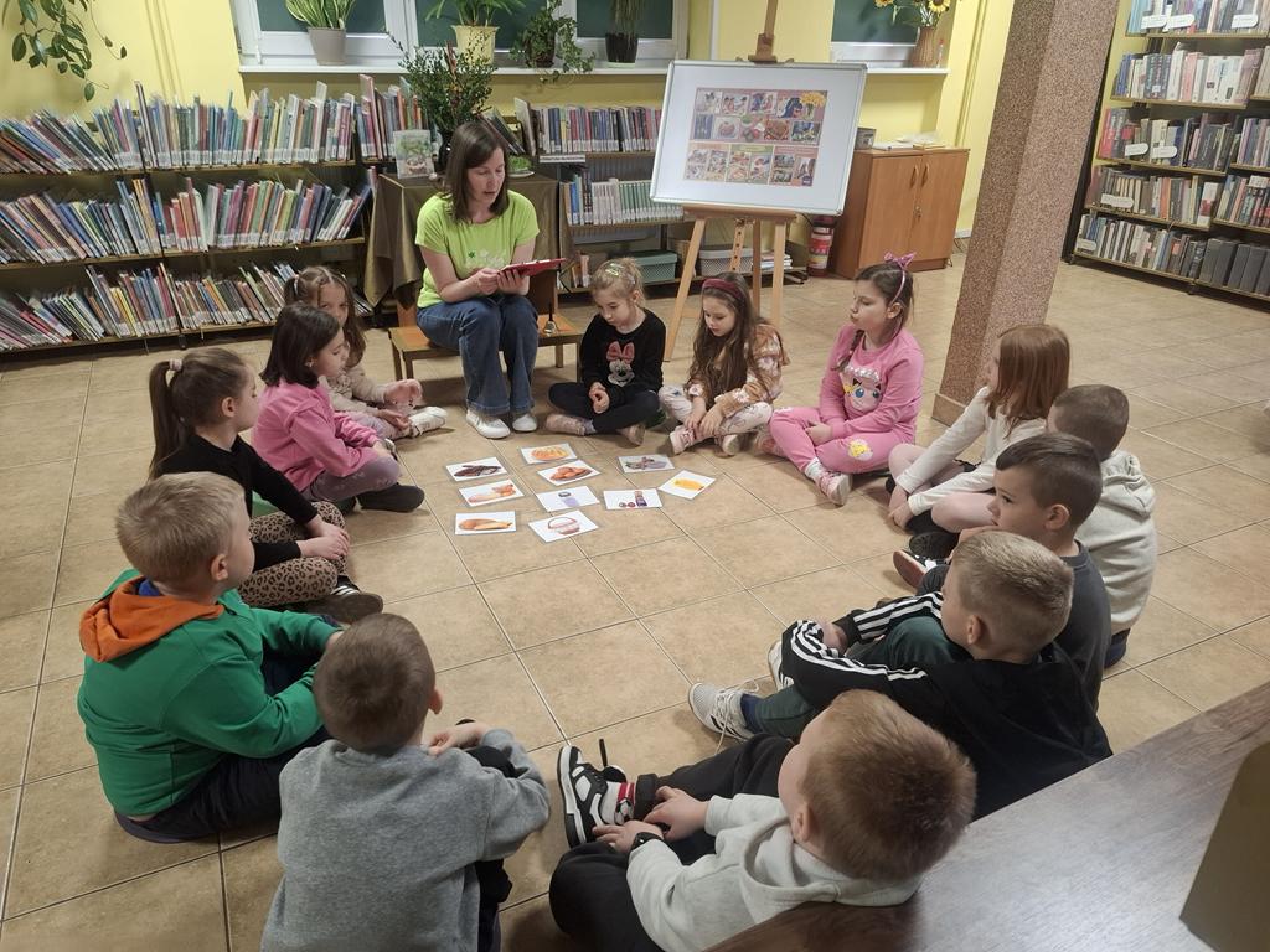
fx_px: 844
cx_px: 635
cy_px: 476
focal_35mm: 23
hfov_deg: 73.9
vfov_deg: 58.9
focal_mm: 5.54
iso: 200
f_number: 1.8
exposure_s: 1/50
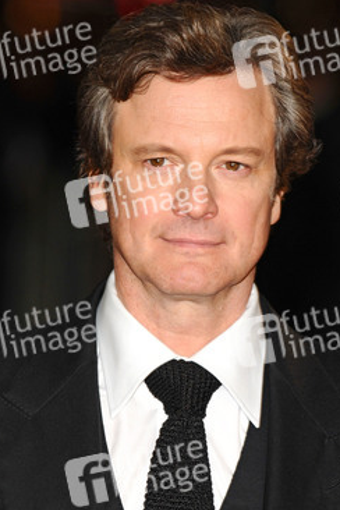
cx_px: 178
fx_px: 4300
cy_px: 265
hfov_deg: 4.5
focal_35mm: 304
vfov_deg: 6.8
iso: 320
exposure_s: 1/200
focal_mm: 185
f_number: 4.5
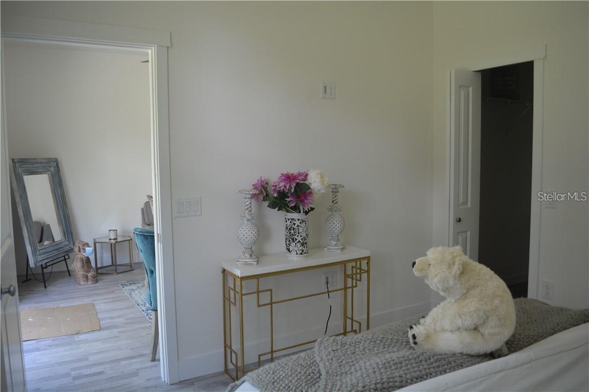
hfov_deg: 67.4
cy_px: 196
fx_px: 442
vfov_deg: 47.9
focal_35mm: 27
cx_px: 294
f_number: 4
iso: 640
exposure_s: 1/60
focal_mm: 18
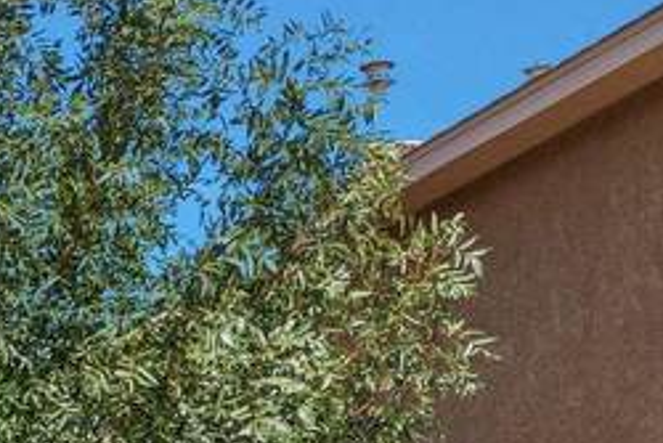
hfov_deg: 10.3
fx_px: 3114
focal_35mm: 169
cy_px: 996
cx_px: -1010
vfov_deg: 7.7
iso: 320
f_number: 9
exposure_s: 1/320
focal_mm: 33
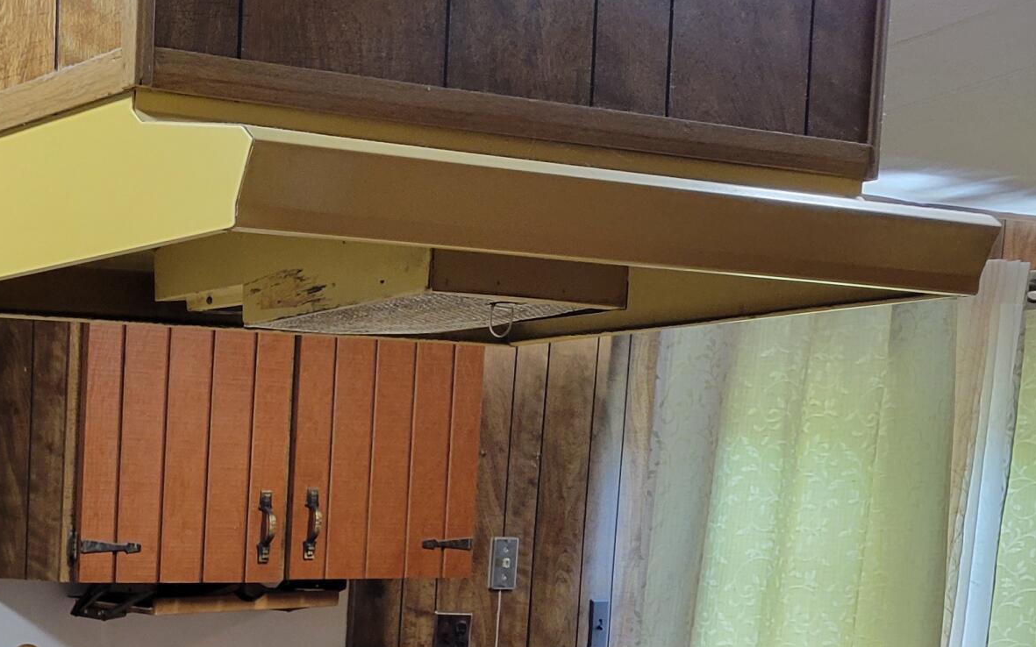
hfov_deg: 25.8
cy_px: 800
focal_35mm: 70
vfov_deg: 17.6
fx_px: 1976
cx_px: -254
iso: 250
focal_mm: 5.4
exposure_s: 1/60
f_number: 1.8
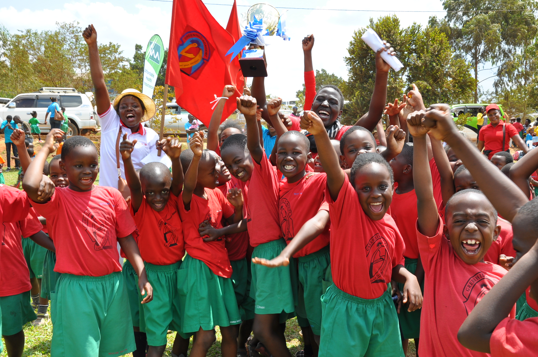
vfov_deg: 34.1
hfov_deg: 49.6
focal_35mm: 39
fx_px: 582
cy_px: 178
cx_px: 269
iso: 200
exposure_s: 1/100
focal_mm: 26
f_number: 9
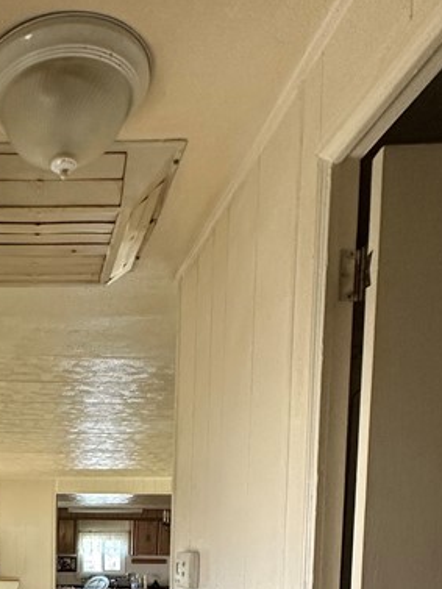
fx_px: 647
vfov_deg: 41.6
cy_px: 608
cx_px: 2
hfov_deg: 34.4
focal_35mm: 38
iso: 250
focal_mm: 2.22
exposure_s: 1/60
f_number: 2.2
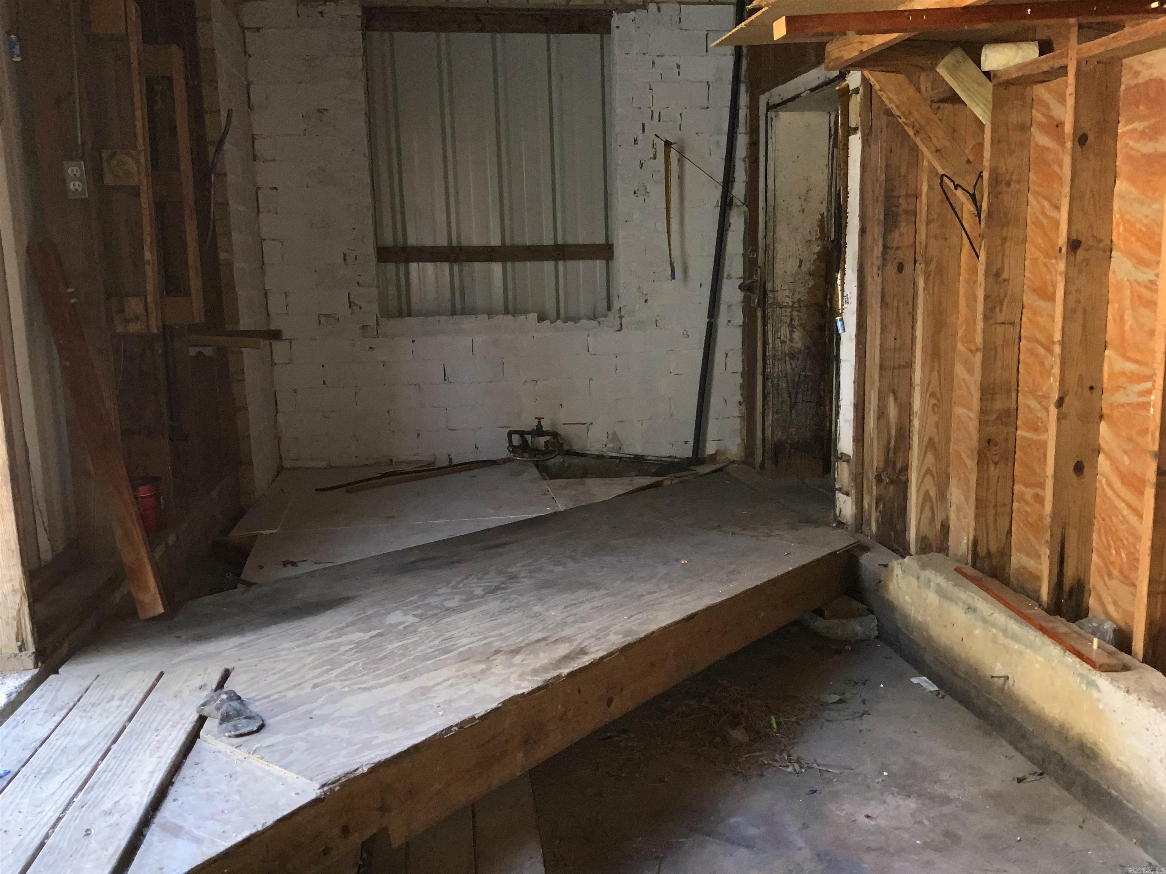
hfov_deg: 61.7
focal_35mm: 29
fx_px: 977
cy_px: 437
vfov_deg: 48.2
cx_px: 583
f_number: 1.8
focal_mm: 3
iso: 64
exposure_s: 1/40
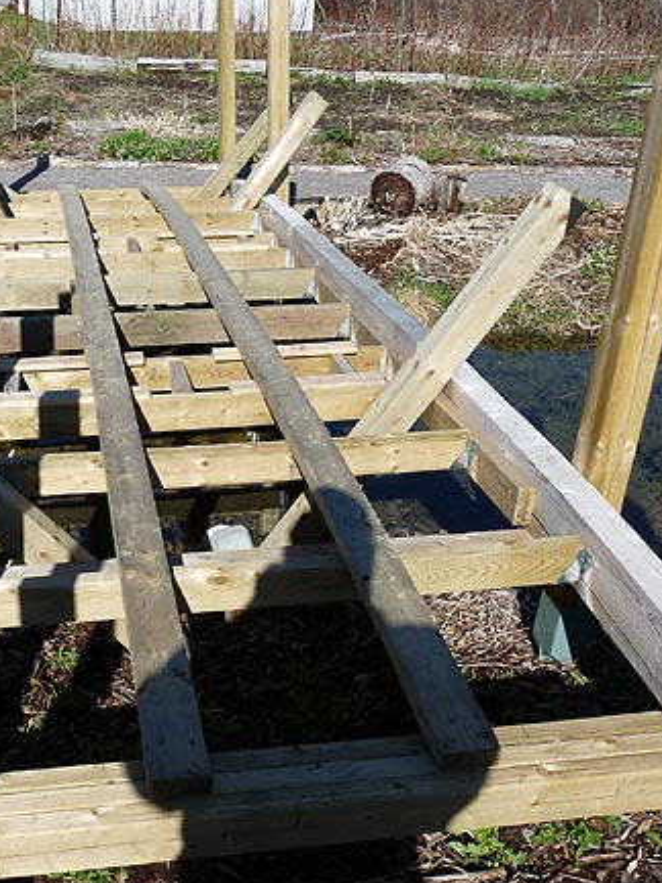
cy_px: 464
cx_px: 188
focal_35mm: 40
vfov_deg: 46.8
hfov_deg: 35.4
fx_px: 1020
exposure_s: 1/400
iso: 100
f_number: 5.6
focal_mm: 4.8
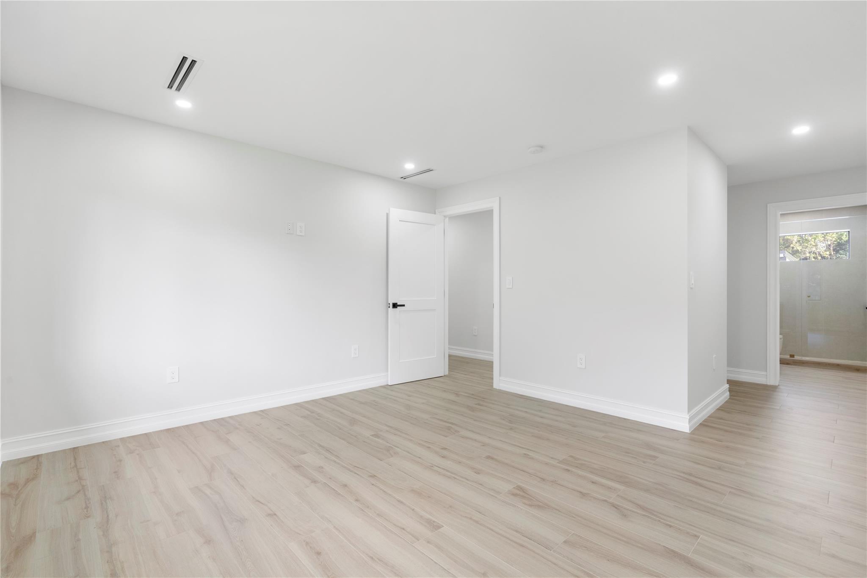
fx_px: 385
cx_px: 434
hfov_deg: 96.7
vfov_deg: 73.7
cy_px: 289
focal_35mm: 16
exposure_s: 1/10
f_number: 9
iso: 800
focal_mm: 16
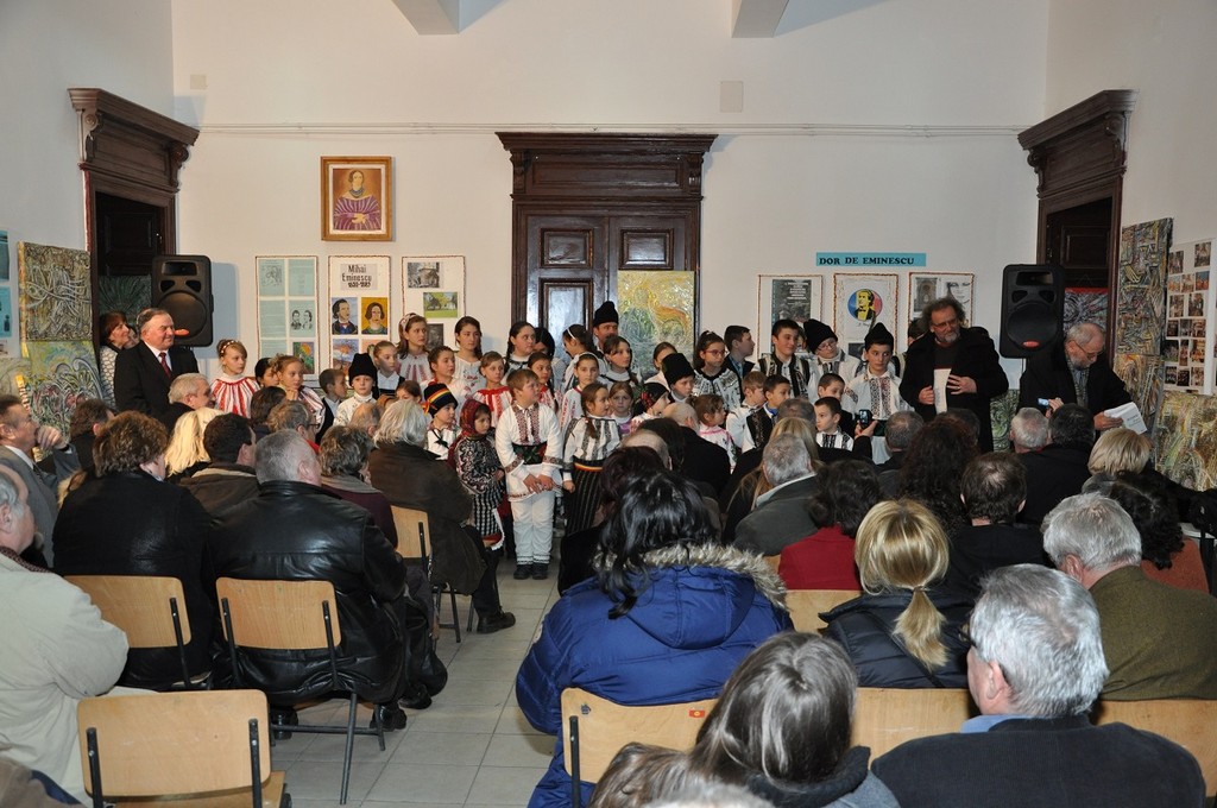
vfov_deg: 39.9
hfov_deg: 57.3
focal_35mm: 33
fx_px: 1114
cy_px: 404
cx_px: 608
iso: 800
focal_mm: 22
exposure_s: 1/60
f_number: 5.6
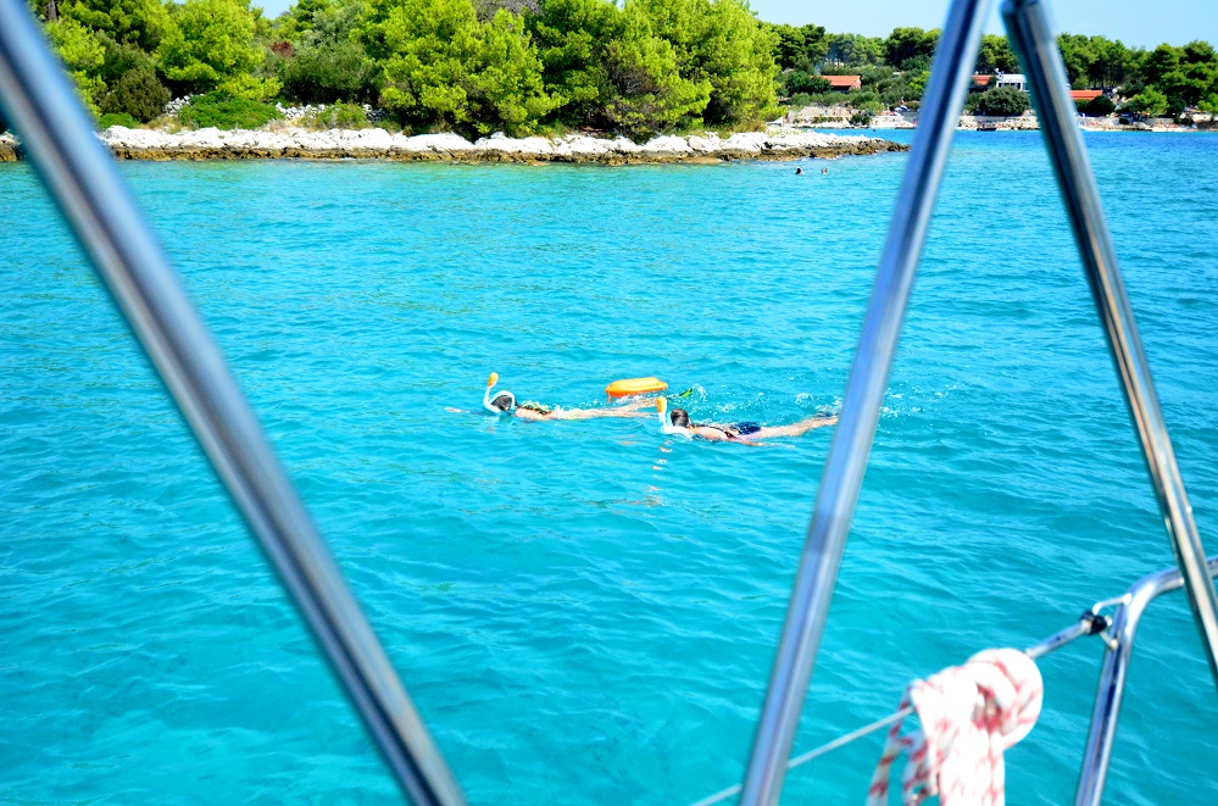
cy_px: 403
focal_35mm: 36
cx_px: 609
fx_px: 1215
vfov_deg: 36.7
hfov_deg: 53.2
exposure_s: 1/8000
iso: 2500
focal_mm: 24
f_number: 4
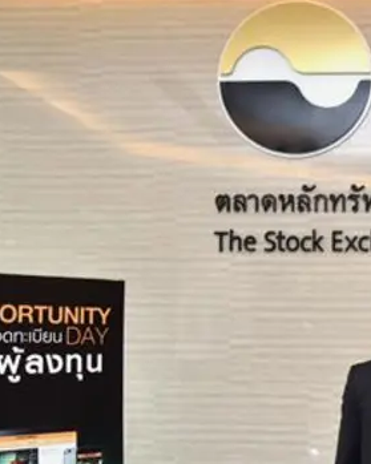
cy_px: 326
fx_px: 865
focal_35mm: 63
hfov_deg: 22.8
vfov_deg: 29.7
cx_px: 410
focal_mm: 30
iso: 800
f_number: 4
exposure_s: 1/200
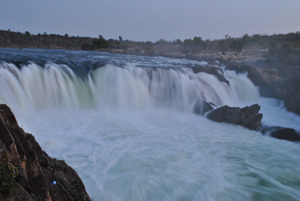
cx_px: 150
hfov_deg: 53.1
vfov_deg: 37.0
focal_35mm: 36
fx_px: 300
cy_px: 100
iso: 800
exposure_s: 1/3
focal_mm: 24
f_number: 9
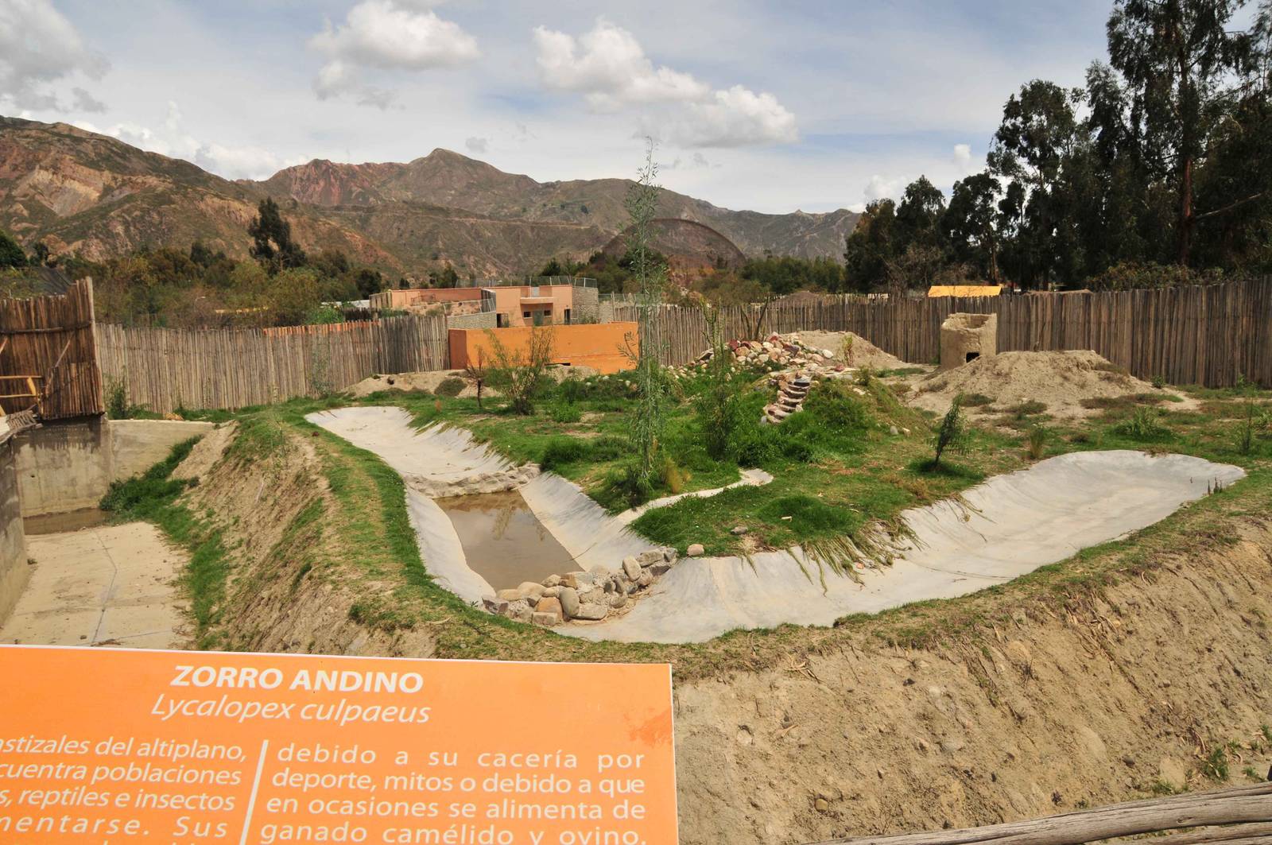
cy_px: 422
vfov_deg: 47.8
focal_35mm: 27
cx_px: 636
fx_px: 953
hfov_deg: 67.4
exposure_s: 1/500
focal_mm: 18
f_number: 11
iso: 200
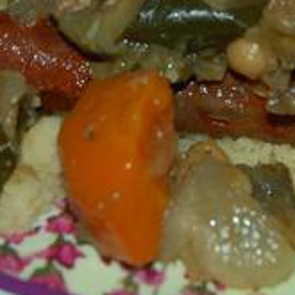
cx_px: 194
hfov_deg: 10.1
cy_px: -30
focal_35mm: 173
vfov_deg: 10.0
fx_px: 1667
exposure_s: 1/60
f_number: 4
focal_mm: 31
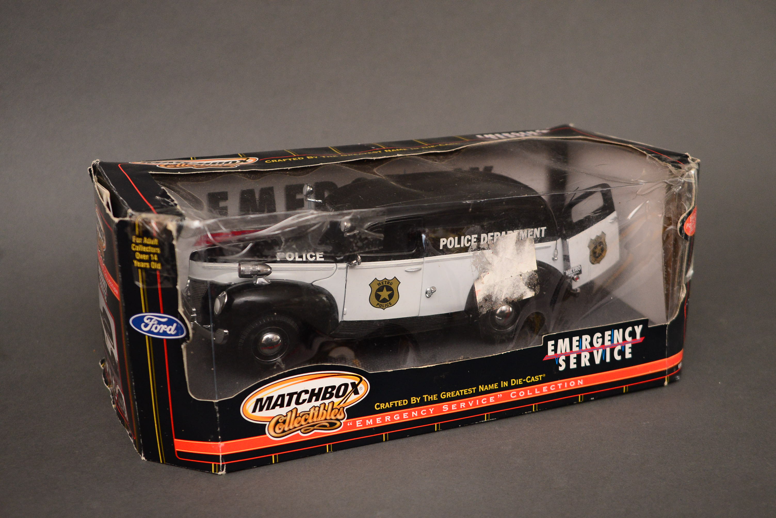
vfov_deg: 31.9
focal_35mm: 42
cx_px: 388
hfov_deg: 46.4
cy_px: 259
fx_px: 906
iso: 3200
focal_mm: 42
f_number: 6.3
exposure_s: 1/125
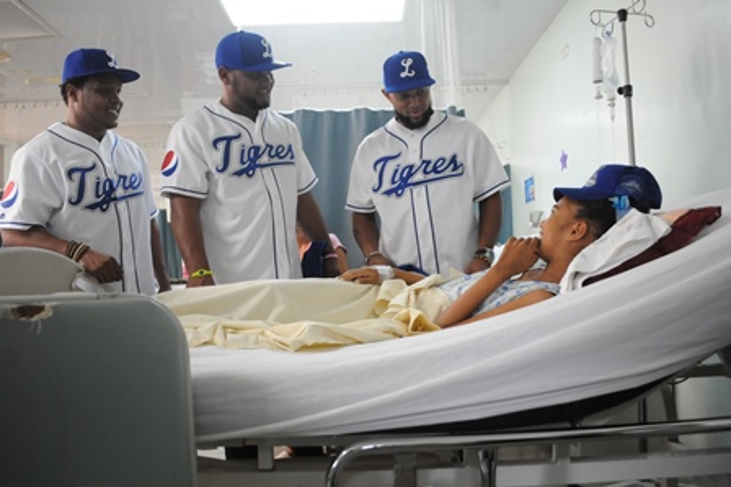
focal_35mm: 27
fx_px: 548
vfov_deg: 47.9
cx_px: 366
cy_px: 244
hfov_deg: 67.4
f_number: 3.5
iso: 1600
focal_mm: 18
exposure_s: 1/60
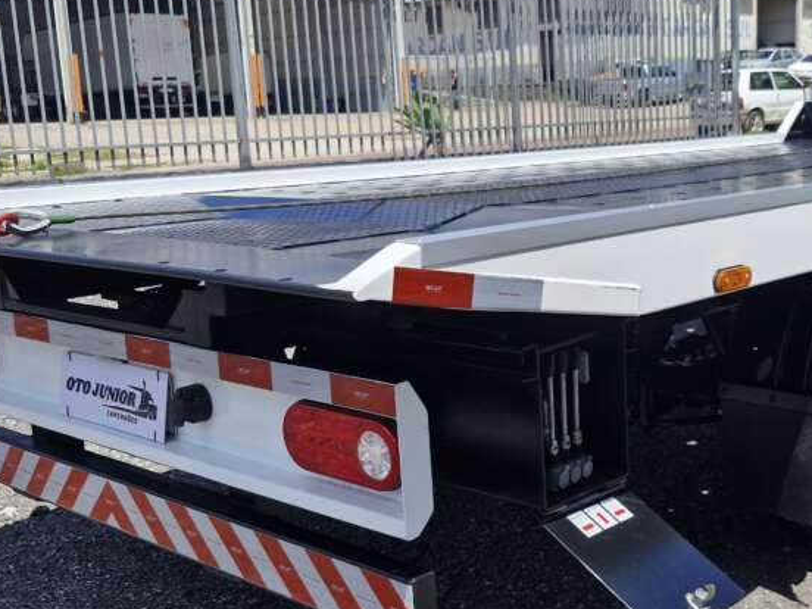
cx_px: 587
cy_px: 315
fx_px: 1056
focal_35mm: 45
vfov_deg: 32.2
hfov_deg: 41.1
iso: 50
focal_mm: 5.54
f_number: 1.8
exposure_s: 1/1464
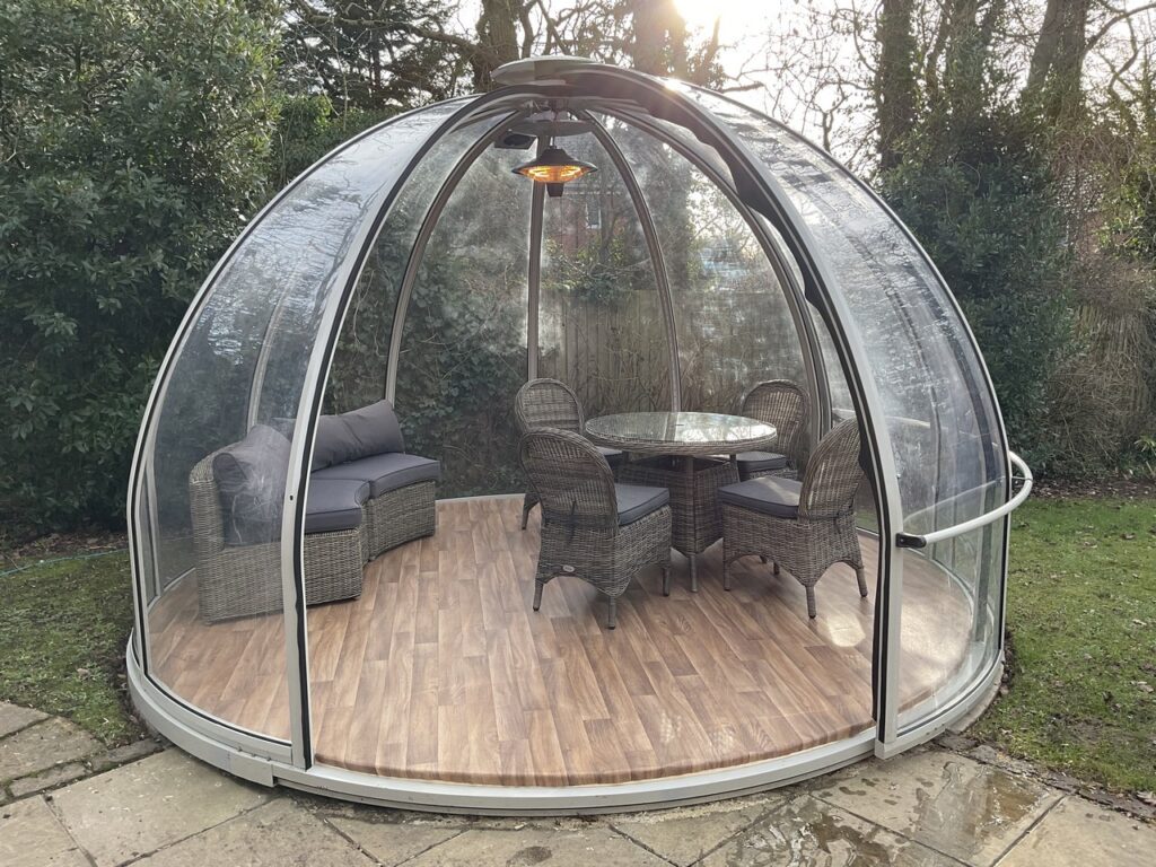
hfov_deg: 61.7
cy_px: 434
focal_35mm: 29
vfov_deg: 48.2
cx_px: 578
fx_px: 968
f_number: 1.8
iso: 16
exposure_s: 1/238
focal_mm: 3
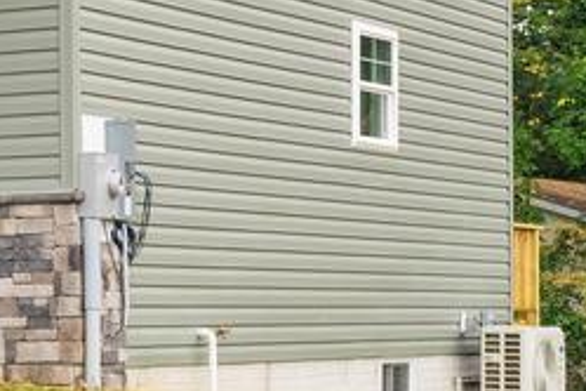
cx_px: -497
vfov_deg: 9.2
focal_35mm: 144
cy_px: -231
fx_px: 2344
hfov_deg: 12.8
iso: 640
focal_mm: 35
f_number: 8
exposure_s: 1/640
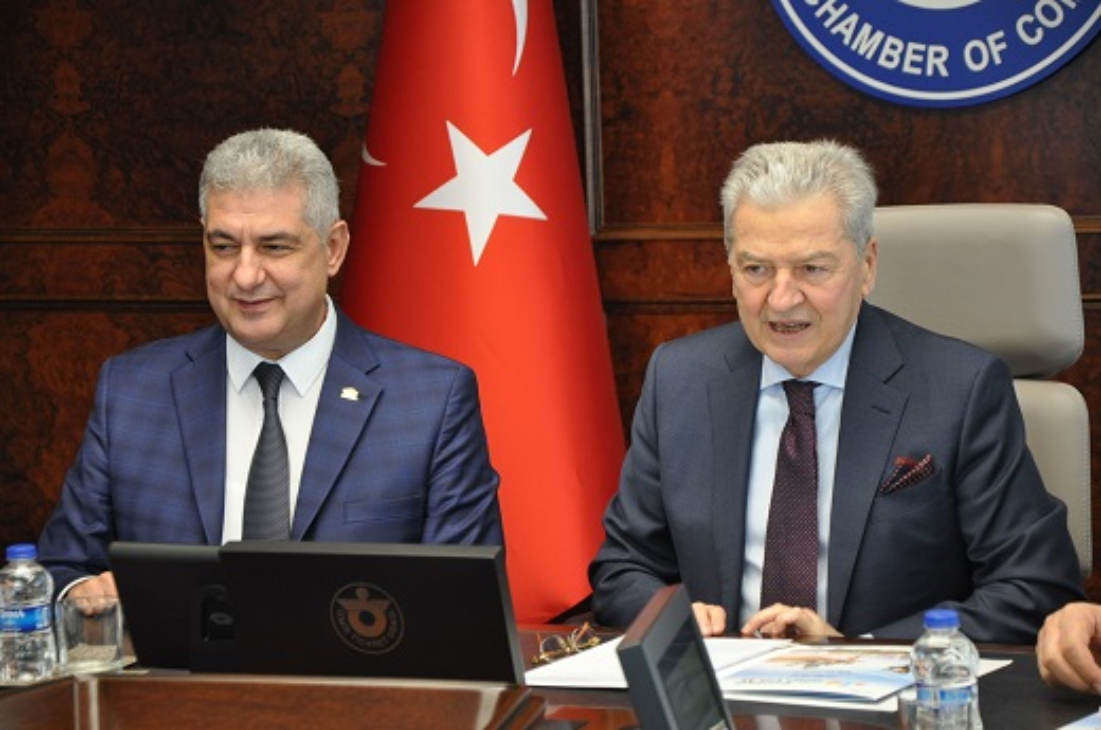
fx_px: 4122
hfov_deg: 15.2
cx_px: 550
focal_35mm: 135
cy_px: 365
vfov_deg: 10.1
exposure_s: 1/50
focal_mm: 90
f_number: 5.6
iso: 800
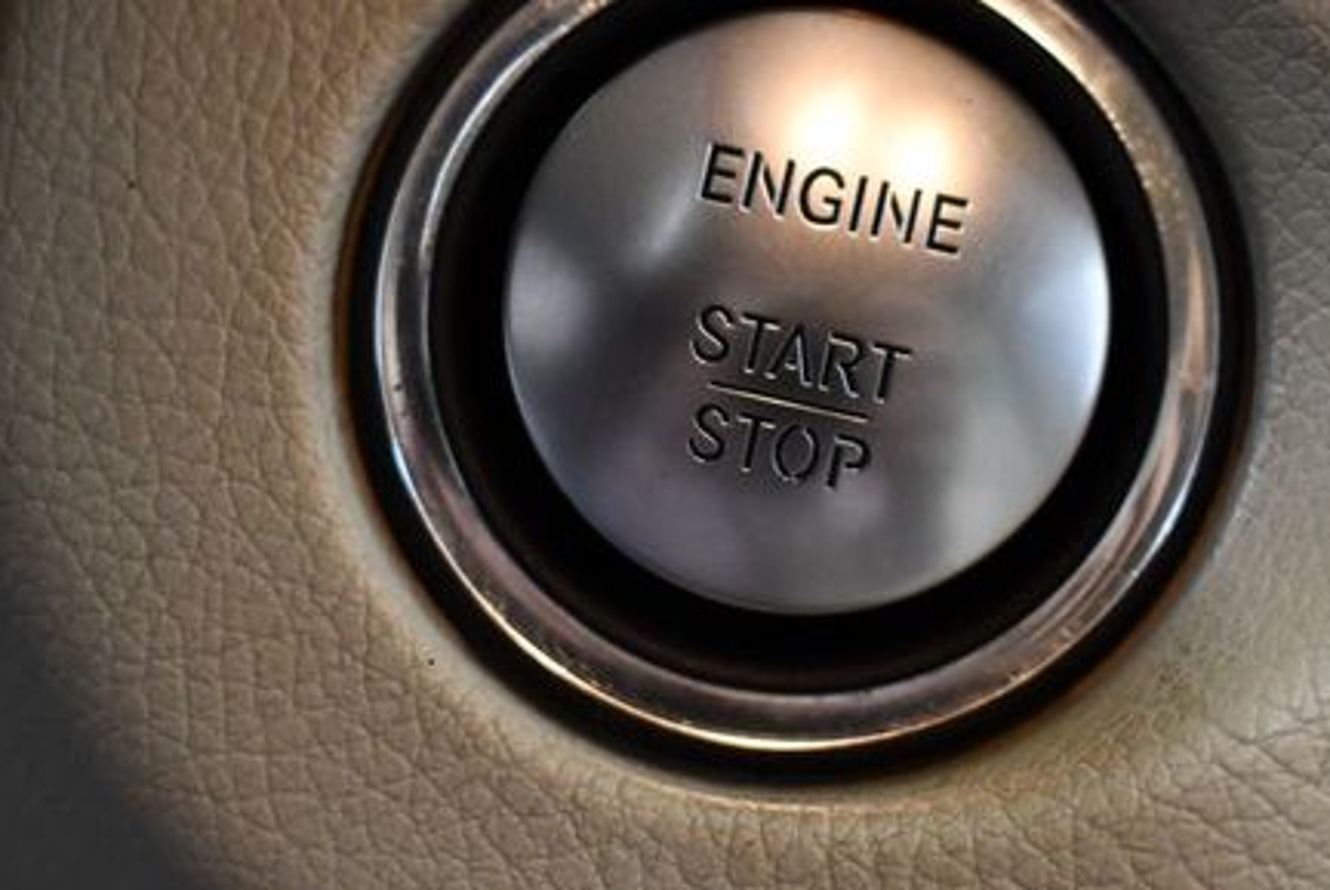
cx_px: 785
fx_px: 3069
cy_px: 316
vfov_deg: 16.5
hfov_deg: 24.4
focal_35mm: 83
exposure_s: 1/125
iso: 3200
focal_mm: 28
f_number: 4.2
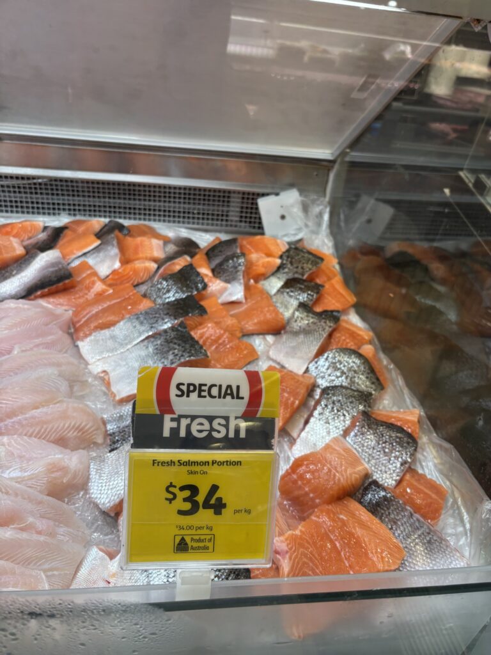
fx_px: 492
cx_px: 246
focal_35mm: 26
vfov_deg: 67.3
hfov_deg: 53.1
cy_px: 328
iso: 64
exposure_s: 1/100
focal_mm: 5.96
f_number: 1.6
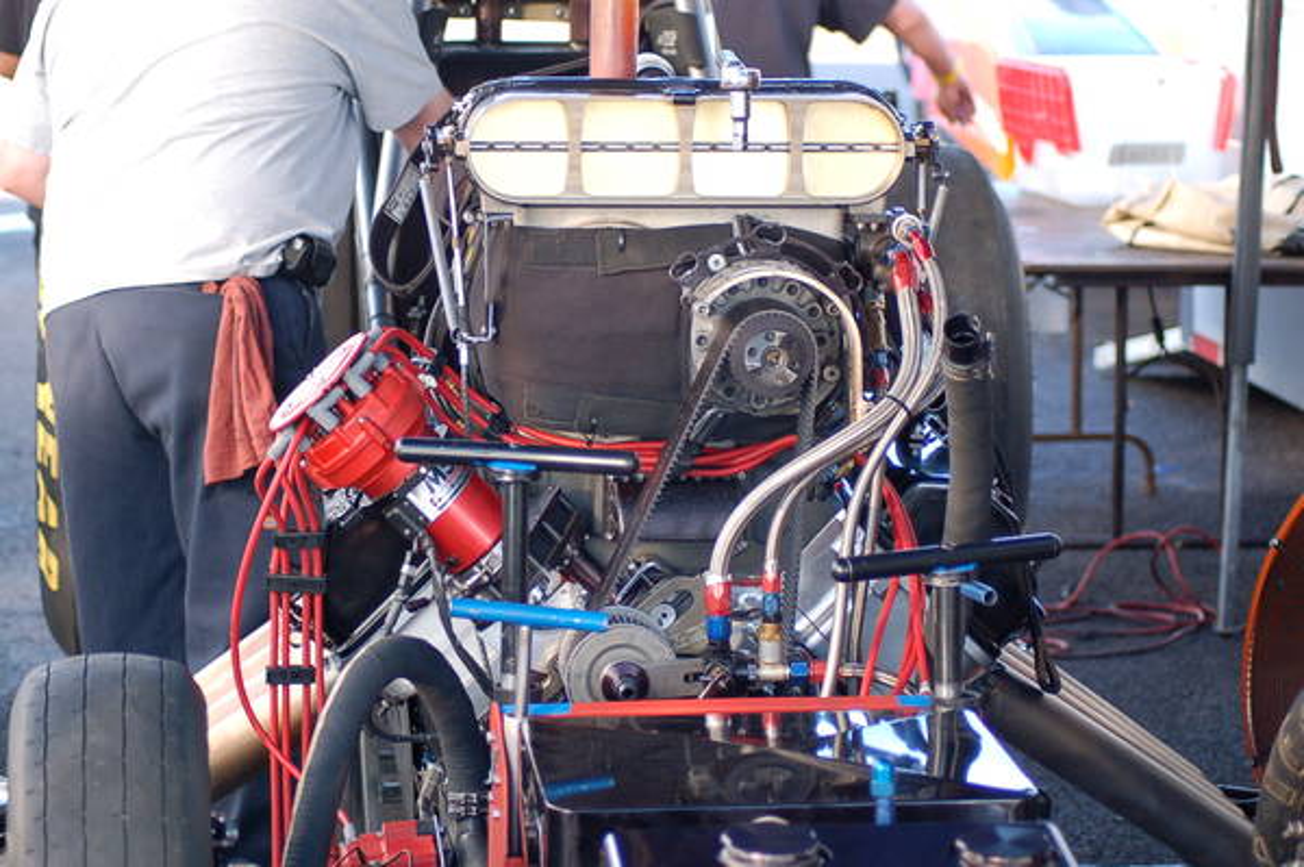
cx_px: 652
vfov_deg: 13.0
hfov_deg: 19.5
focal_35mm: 105
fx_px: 3800
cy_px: 434
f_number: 4
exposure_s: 1/160
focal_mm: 70
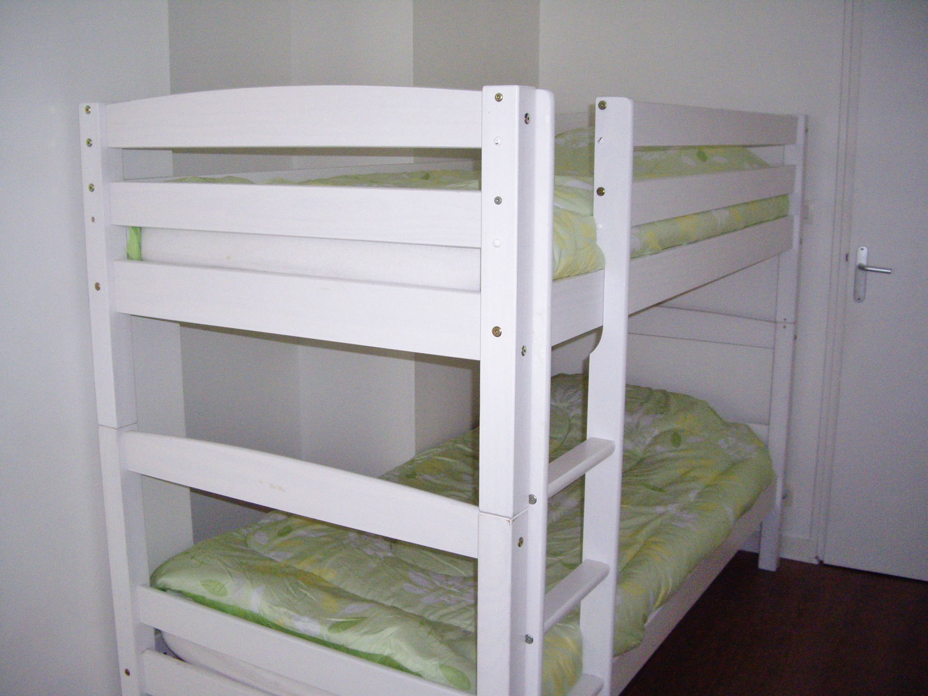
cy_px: 348
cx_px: 464
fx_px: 1019
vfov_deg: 37.7
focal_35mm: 38
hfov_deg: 49.0
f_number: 2.8
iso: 400
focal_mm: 7.9
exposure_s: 1/40
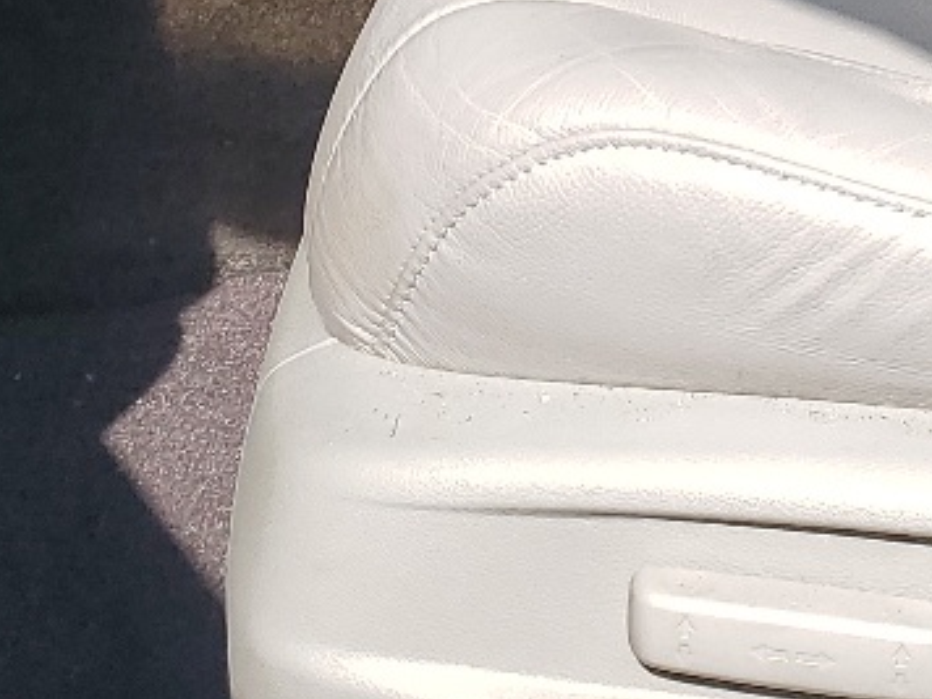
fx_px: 3150
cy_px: -751
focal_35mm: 117
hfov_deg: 16.8
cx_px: 673
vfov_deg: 11.3
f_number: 1.5
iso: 50
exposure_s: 1/1429
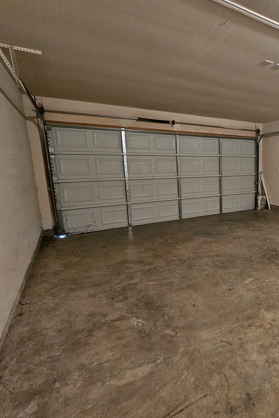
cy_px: 205
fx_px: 221
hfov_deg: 56.2
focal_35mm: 19
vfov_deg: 86.9
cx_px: 249
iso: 800
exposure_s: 1/24
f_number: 2.2
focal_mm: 2.2
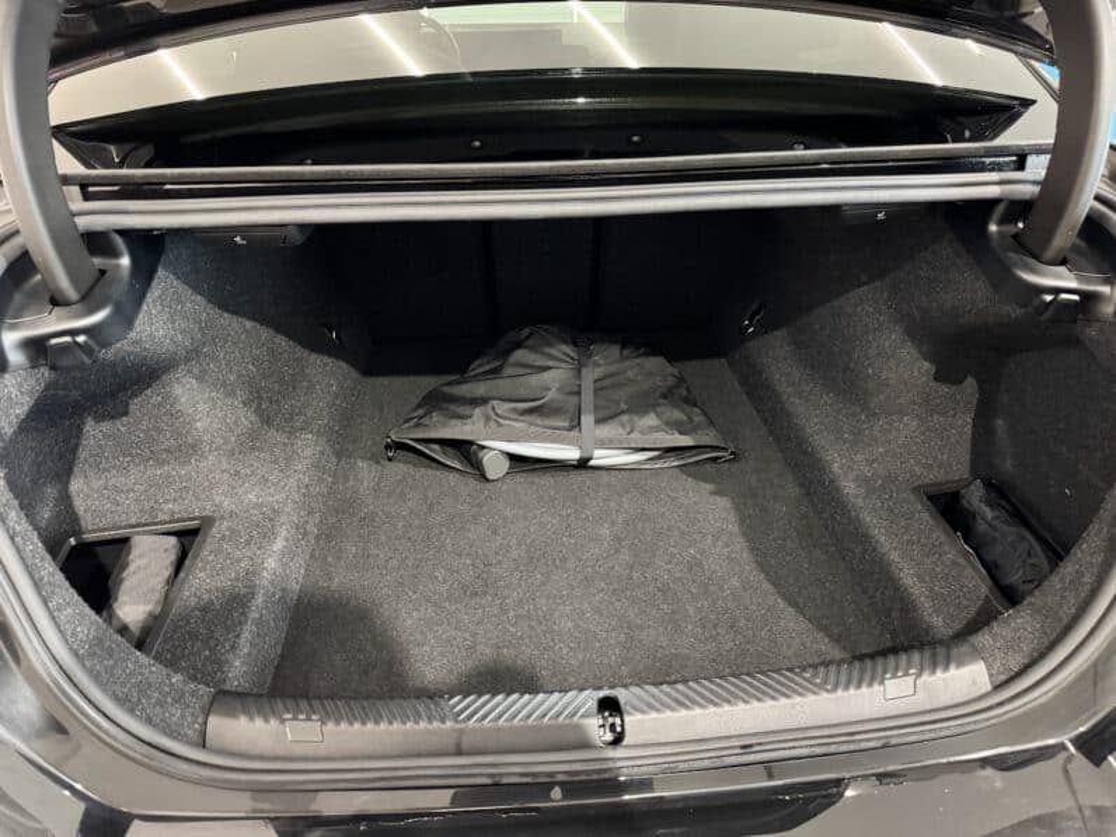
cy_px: 418
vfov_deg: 56.8
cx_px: 558
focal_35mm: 24
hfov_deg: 71.6
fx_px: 774
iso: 1000
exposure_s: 1/33
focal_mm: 6.76
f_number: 1.78
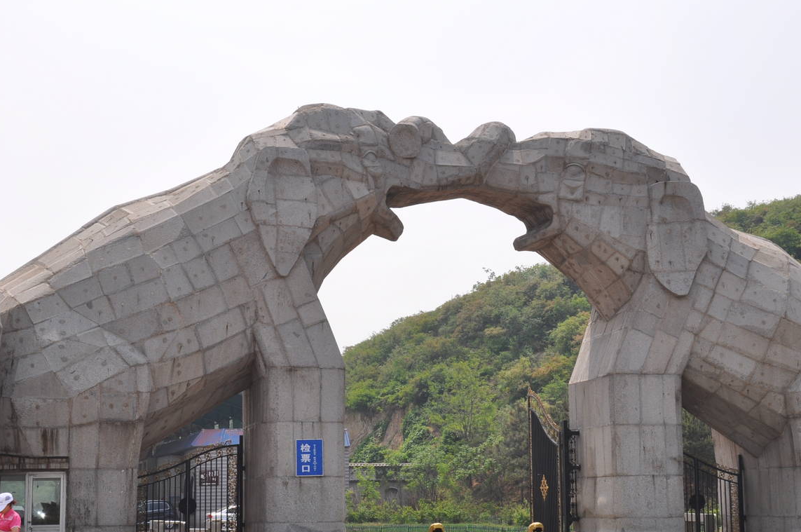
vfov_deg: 21.5
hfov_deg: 31.9
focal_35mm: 63
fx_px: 1400
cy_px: 326
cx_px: 431
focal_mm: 30
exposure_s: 1/200
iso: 200
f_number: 16
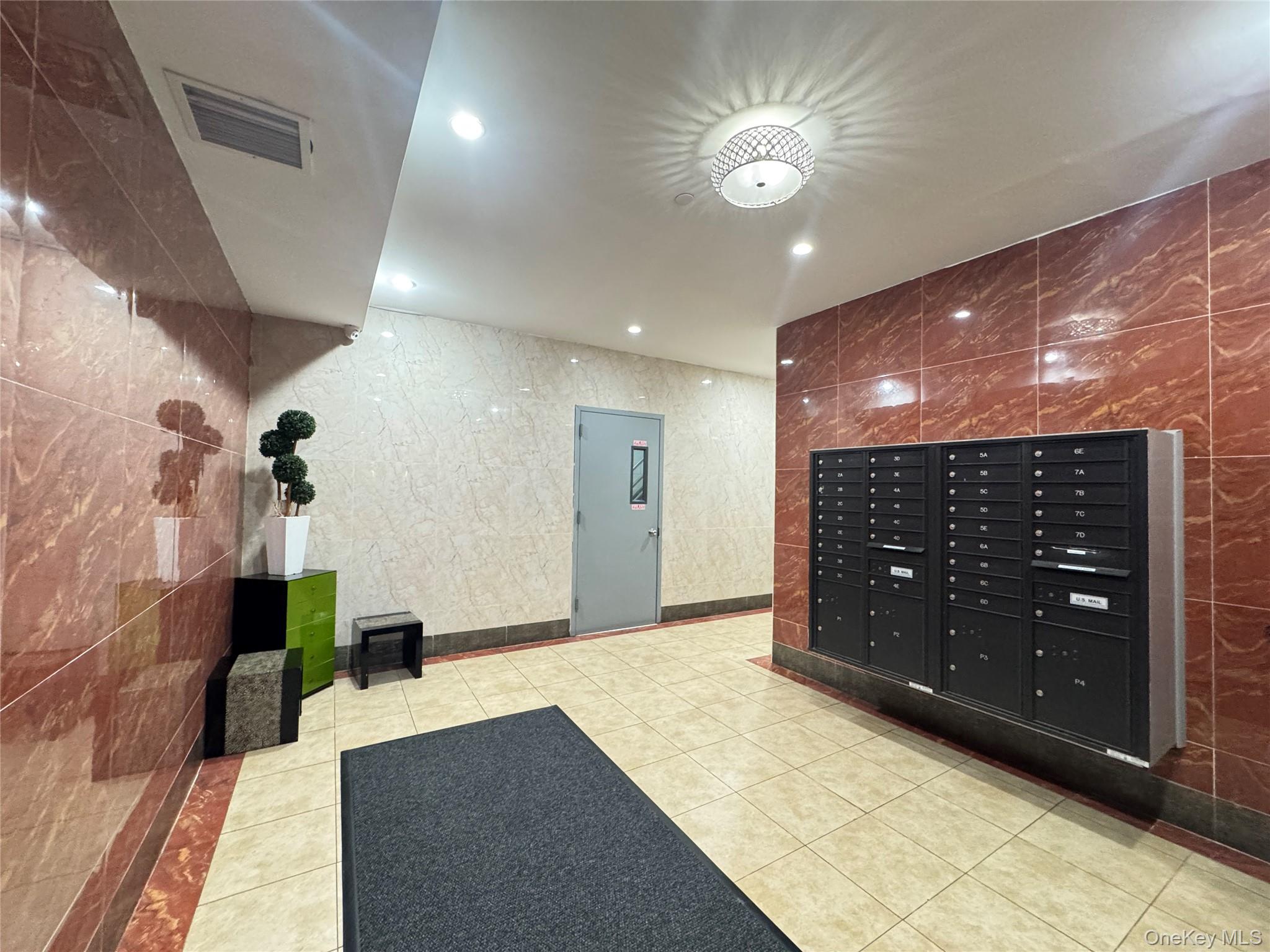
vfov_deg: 85.7
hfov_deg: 102.1
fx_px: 514
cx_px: 635
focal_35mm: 14
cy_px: 476
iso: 800
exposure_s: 1/60
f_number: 2.2
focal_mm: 2.22
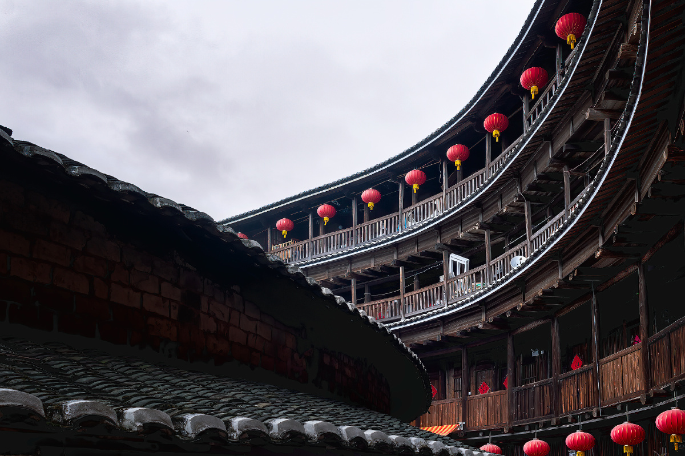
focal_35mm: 36
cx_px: 342
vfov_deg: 36.8
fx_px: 685
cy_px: 228
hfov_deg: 53.2
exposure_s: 1/60
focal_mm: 24
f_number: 7.1
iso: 200
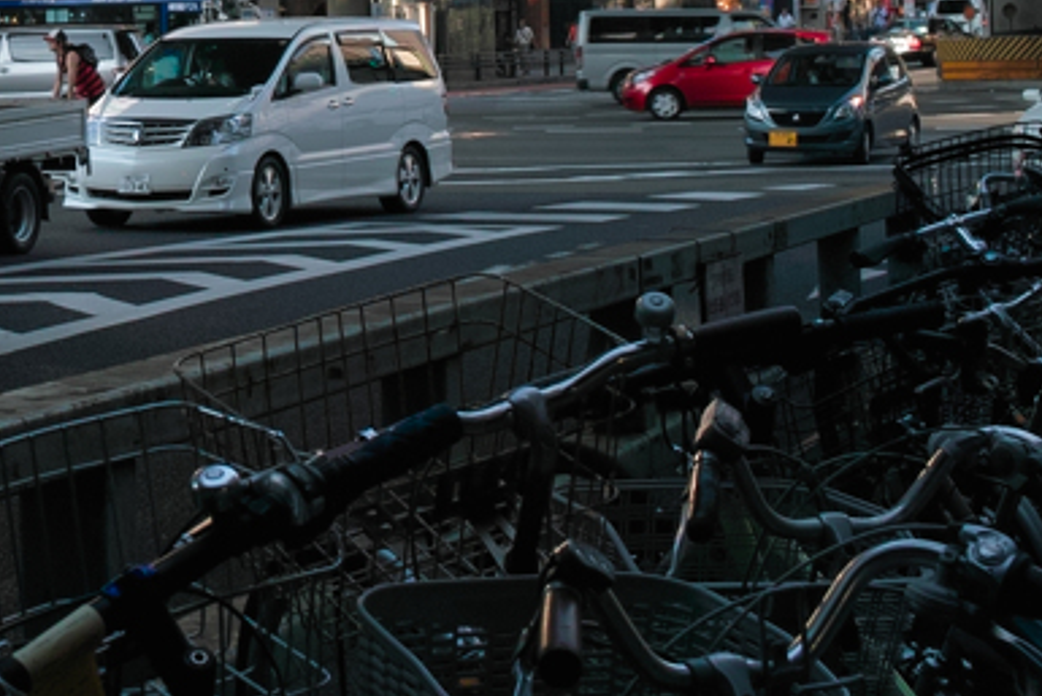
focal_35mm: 109
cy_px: -195
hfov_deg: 18.0
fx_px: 3156
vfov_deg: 12.2
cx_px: -138
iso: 400
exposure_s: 1/100
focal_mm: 24.2
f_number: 7.1
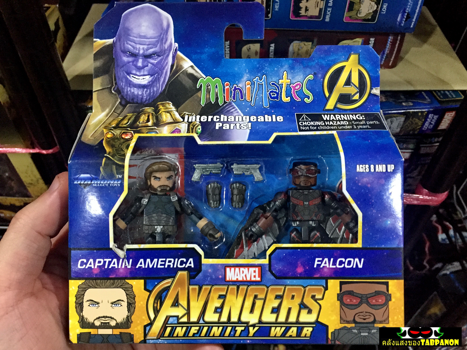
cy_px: 175
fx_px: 391
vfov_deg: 48.2
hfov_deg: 61.7
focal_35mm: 29
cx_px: 234
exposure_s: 1/20
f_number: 2.2
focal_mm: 4.15
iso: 250
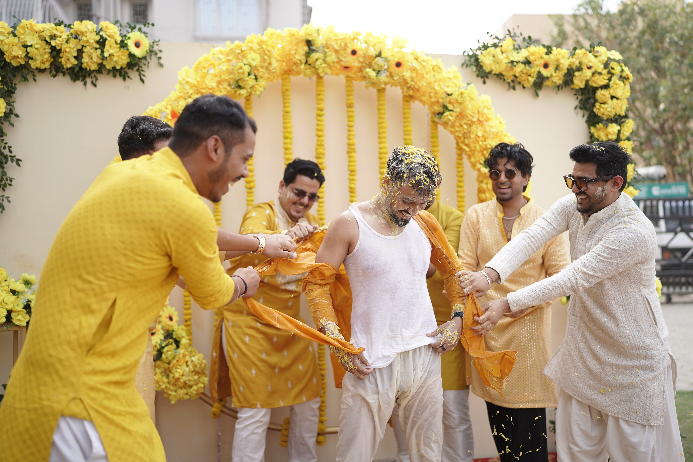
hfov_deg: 54.4
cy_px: 231
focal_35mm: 35
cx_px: 346
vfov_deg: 37.9
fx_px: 674
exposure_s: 1/1250
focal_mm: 35
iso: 100
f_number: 1.4
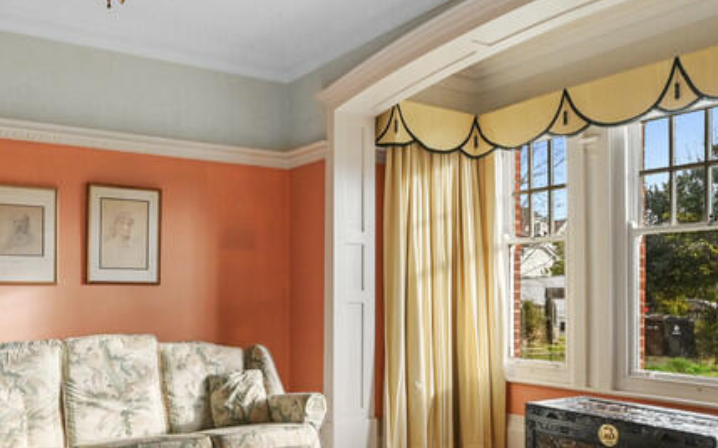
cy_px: 295
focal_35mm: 34
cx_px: 268
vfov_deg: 36.9
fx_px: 665
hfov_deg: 56.0
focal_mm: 14
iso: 400
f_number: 8
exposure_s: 1/8
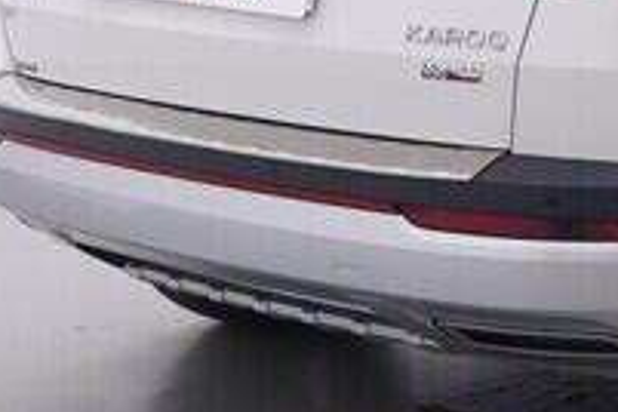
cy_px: -25
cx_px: 769
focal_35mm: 115
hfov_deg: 17.0
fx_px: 1966
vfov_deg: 11.8
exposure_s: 1/80
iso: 200
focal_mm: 15
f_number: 5
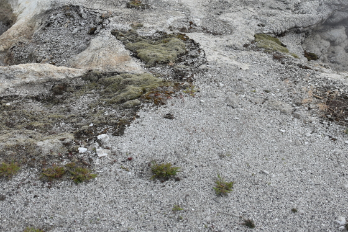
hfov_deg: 31.4
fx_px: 619
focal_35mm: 64
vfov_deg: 20.8
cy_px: 26
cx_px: 176
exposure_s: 1/100
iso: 100
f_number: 4.5
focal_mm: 28
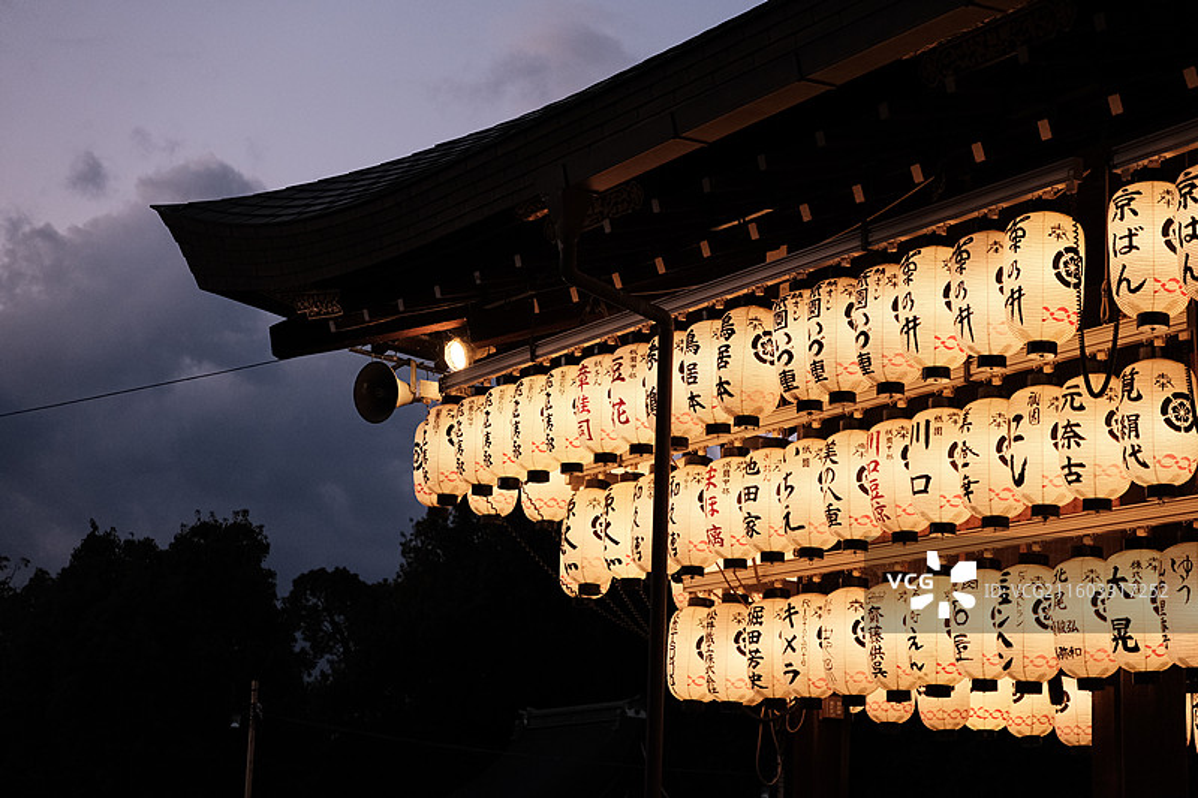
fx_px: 2495
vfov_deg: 18.2
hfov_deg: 27.0
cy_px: 399
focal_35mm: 75
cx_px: 599
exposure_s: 1/280
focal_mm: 50
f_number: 2.8
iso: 1600
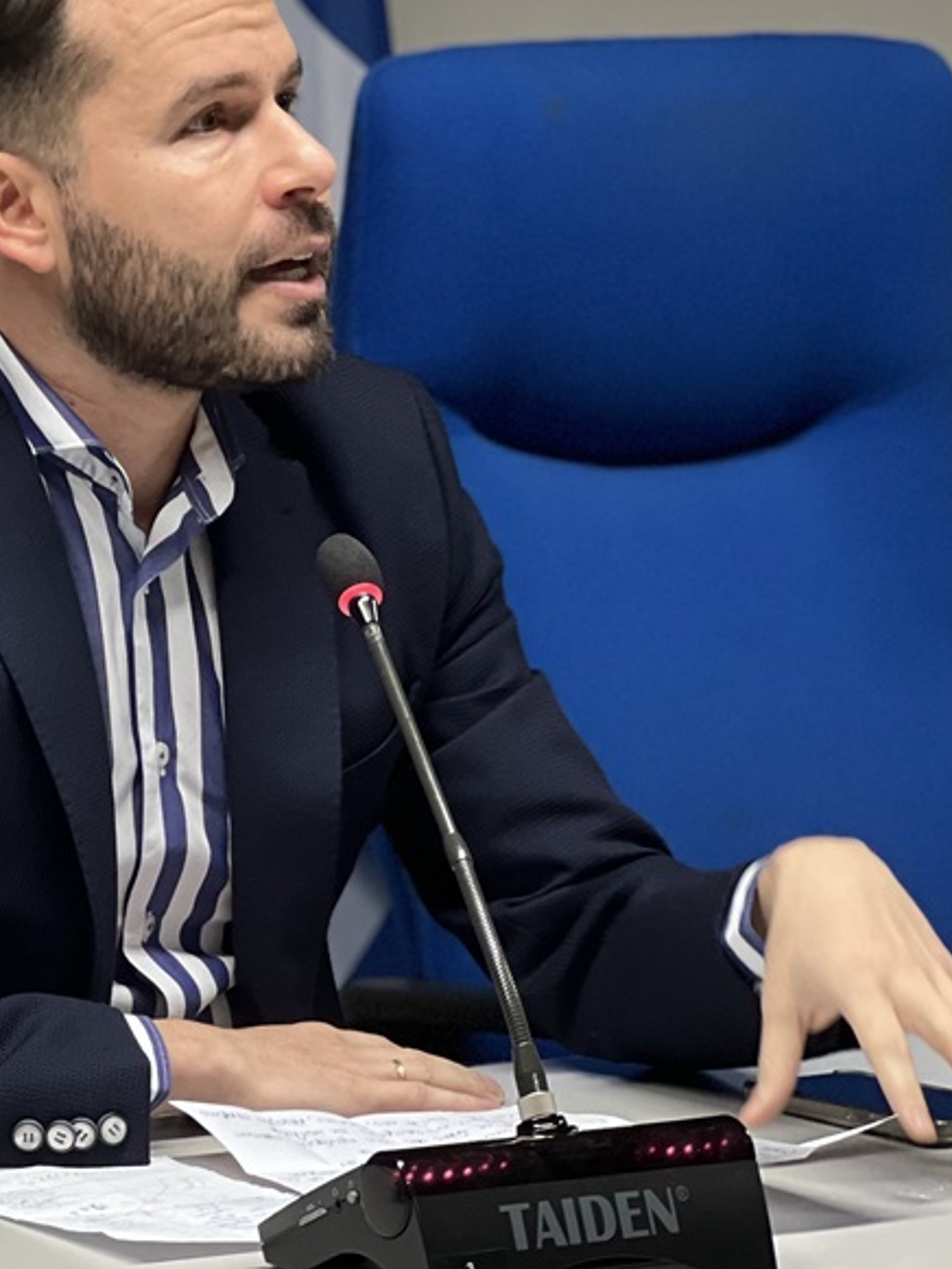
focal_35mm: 159
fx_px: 5828
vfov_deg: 12.4
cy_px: 513
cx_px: 116
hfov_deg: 9.3
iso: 200
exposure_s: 1/33
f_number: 2.8
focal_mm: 9
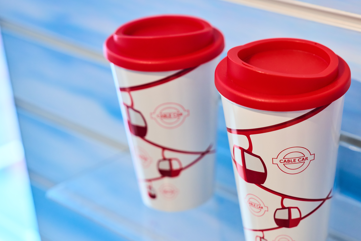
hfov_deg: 25.2
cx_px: 247
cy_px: 134
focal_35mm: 80
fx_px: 802
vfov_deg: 17.1
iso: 400
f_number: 3.2
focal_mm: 57
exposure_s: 1/125
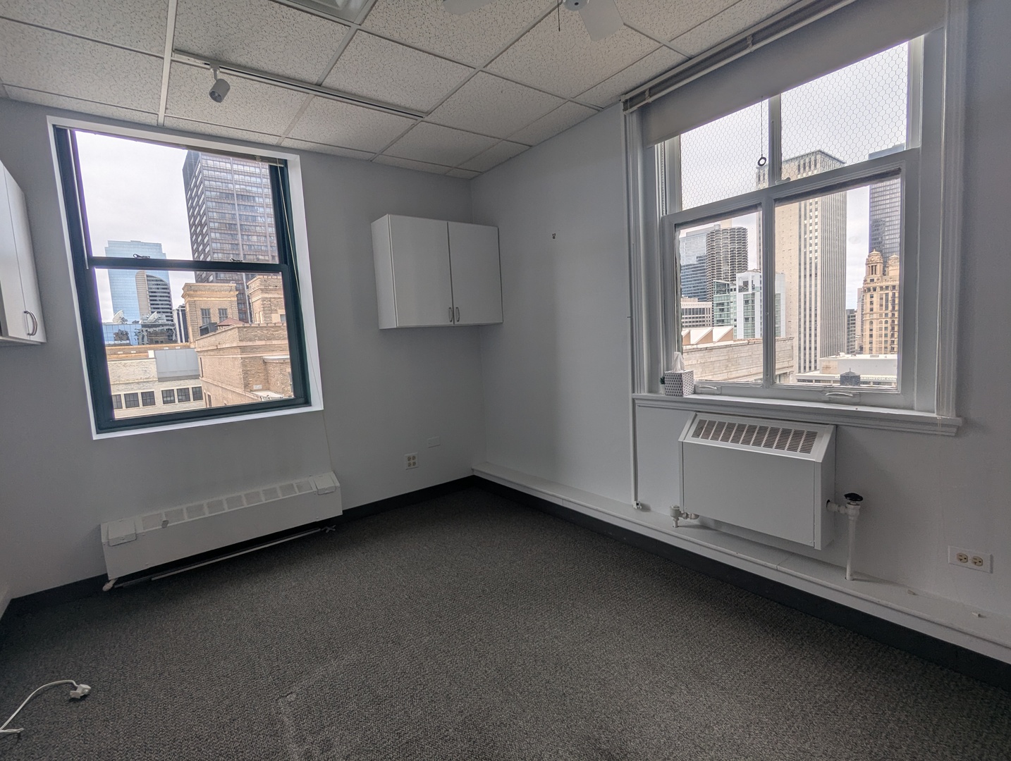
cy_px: 380
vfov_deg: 78.3
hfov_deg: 94.4
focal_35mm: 16
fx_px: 468
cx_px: 506
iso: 35
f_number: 2.2
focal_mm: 2.35
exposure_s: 1/215
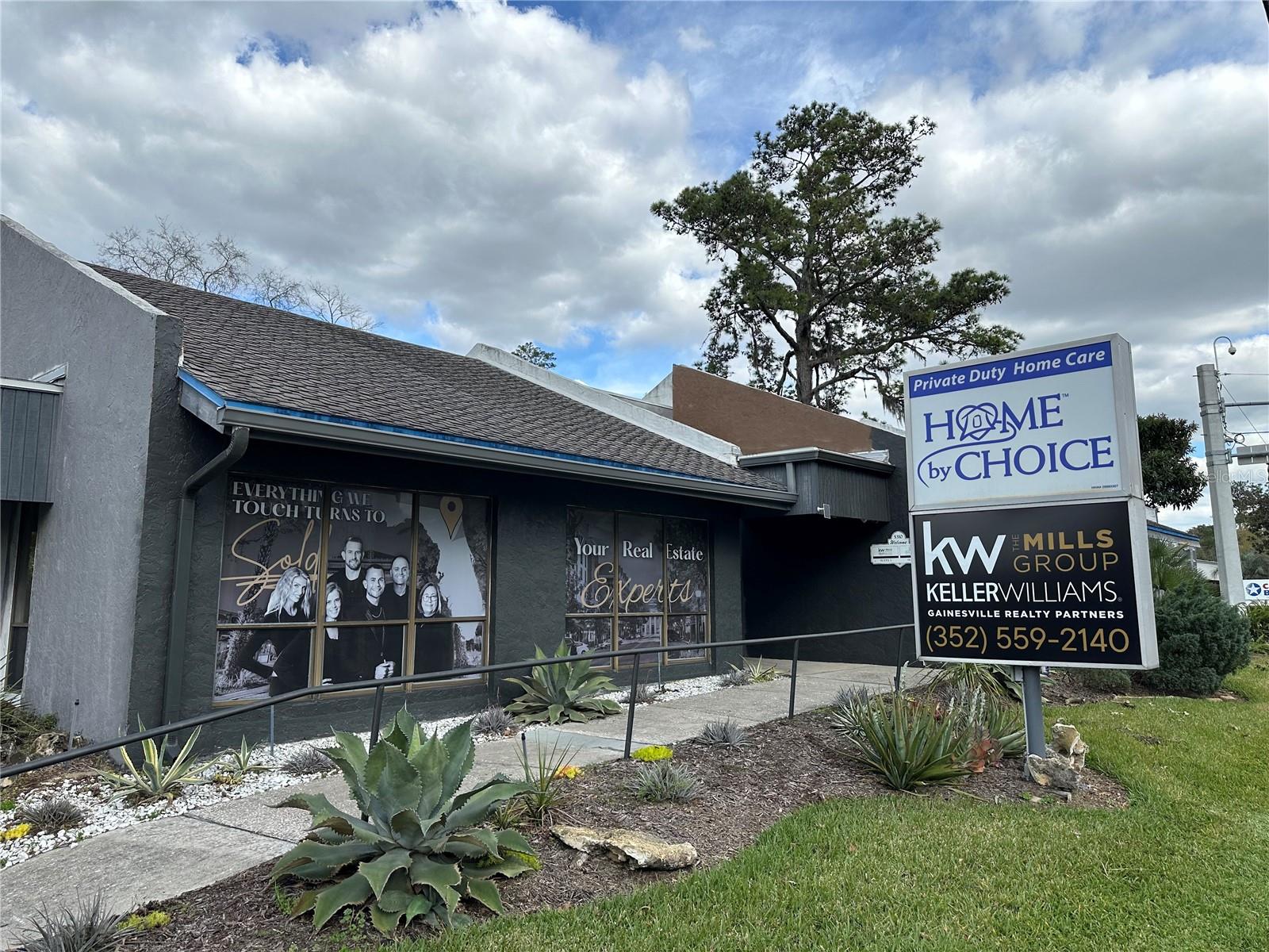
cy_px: 476
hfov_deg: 71.6
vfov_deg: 56.8
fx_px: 880
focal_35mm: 24
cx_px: 634
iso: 80
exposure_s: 1/2882
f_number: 1.78
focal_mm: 6.86
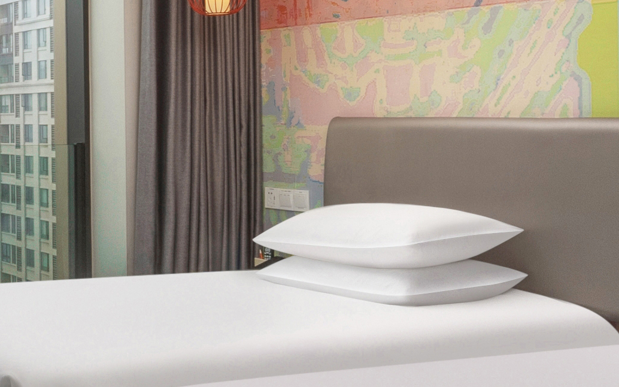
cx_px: -141
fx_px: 1198
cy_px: 110
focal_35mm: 71
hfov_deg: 25.7
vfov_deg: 18.3
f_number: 10
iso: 200
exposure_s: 1/125
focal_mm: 12
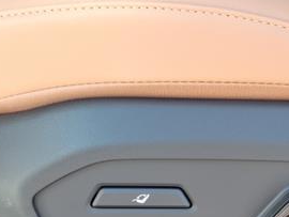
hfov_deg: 29.4
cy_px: 197
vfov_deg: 22.4
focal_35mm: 64
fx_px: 535
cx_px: 241
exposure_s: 1/120
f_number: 1.9
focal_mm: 3.58
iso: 50
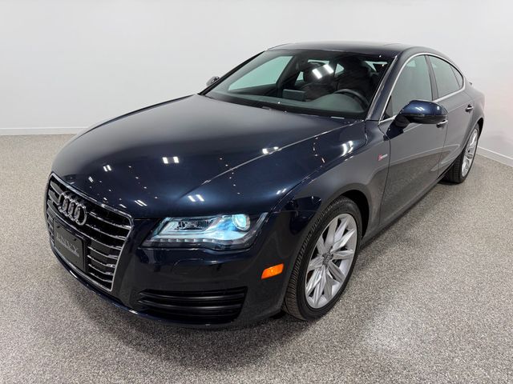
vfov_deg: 56.8
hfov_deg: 71.6
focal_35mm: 24
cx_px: 256
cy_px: 192
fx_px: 356
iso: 64
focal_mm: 6.76
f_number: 1.78
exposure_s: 1/120
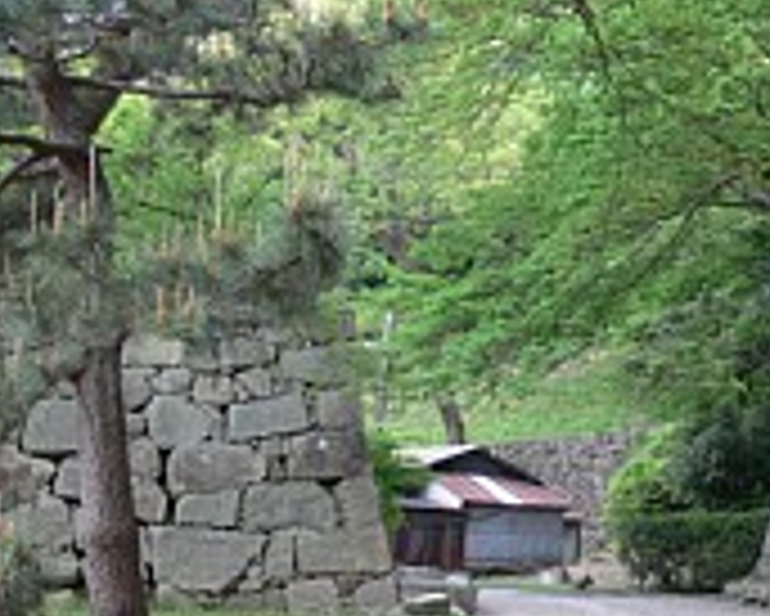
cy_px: 288
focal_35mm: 80
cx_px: 842
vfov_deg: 19.2
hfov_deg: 22.5
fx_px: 1824
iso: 80
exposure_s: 1/50
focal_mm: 7.4
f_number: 2.8
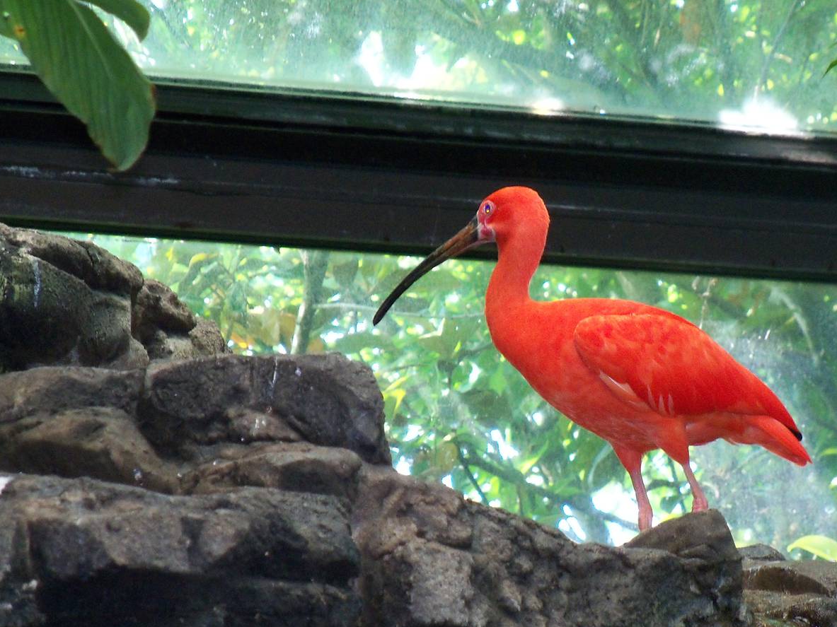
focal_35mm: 234
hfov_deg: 8.5
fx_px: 5657
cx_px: 509
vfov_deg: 6.3
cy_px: 345
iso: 320
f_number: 4.3
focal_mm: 30.5
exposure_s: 1/50
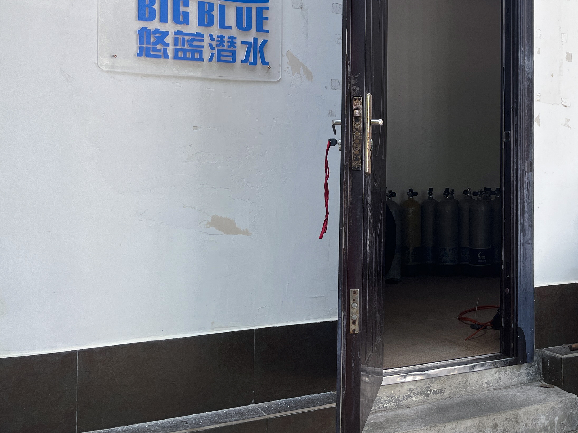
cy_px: 142
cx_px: 503
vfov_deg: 30.0
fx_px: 801
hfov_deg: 37.5
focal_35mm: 48
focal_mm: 5.1
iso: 50
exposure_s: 1/428
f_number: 1.6
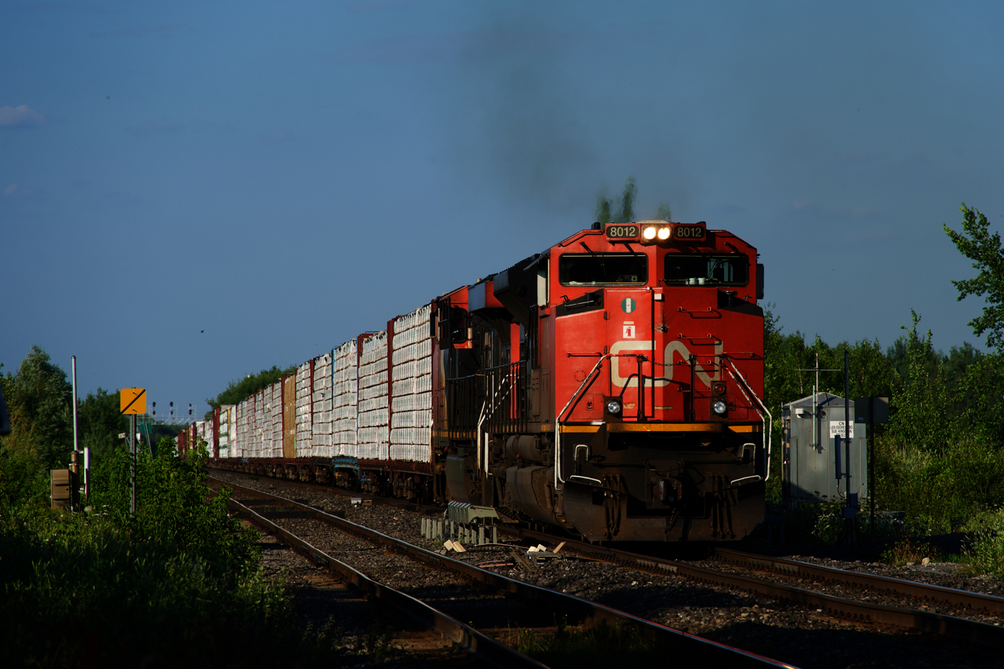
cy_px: 334
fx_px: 5575
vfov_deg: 6.9
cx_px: 502
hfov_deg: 10.3
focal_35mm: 200
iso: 320
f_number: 8
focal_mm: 200
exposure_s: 1/800
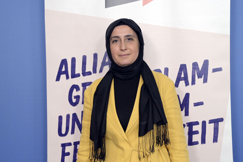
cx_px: 122
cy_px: 81
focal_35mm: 46
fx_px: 310
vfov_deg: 29.2
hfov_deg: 42.8
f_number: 4
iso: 4000
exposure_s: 1/2000
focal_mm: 46
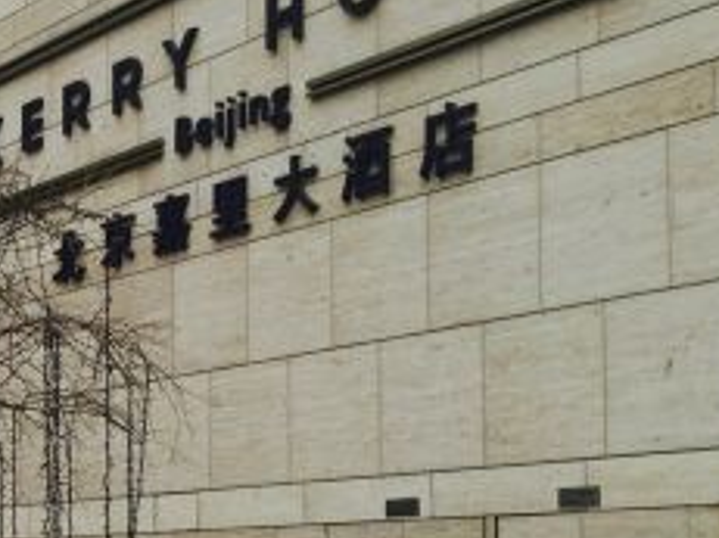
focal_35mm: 88
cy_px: 487
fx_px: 1827
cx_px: -293
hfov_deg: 19.9
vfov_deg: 16.5
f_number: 2.2
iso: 32
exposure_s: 1/260
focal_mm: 4.15
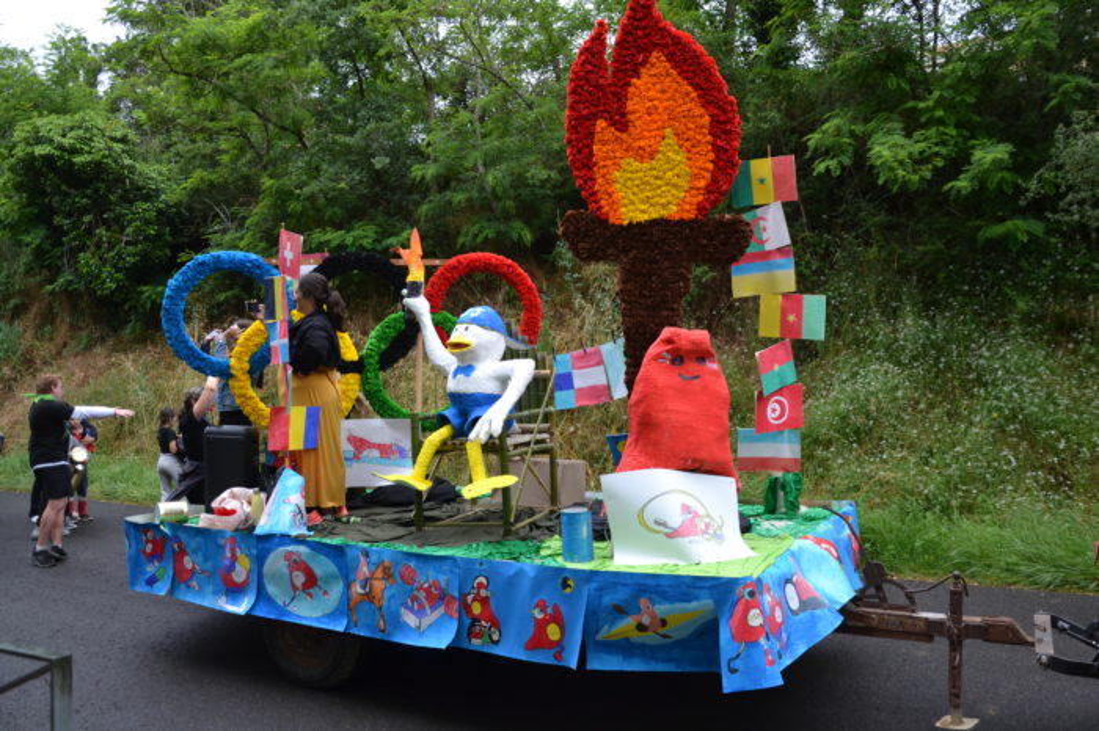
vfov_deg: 41.7
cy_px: 366
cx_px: 550
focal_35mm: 32
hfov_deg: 59.5
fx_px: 961
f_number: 3.8
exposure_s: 1/800
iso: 400
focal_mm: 21
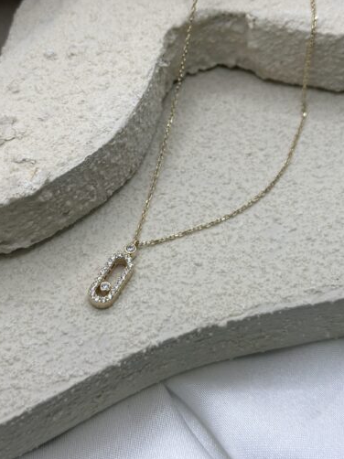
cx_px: 164
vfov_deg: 37.5
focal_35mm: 51
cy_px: 224
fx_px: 676
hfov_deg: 28.5
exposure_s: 1/1848
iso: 80
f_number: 1.78
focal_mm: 6.86
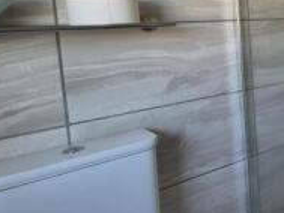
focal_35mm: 40
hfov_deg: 29.4
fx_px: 328
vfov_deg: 35.0
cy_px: 46
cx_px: 421
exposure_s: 1/100
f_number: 2.2
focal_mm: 2.2
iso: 160
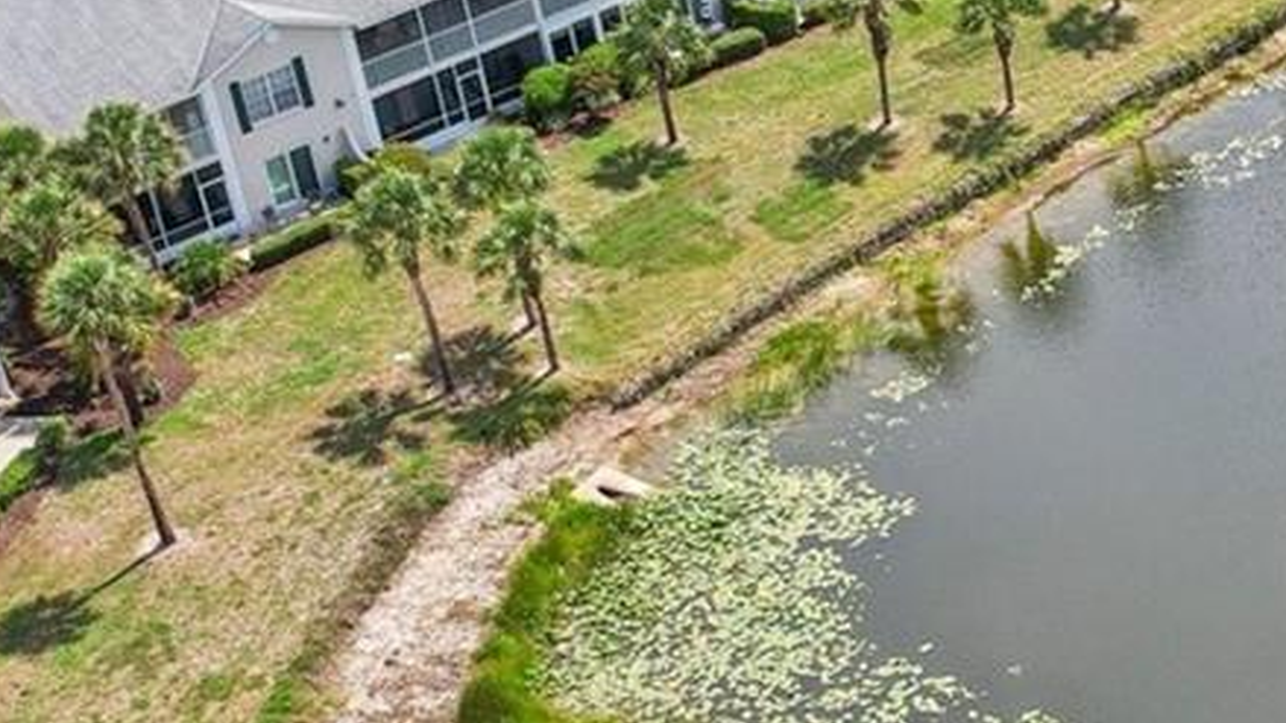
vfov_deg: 14.4
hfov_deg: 22.5
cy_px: 272
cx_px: 1696
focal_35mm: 84
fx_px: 2865
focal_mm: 8.4
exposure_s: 1/1500
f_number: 2.8
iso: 110
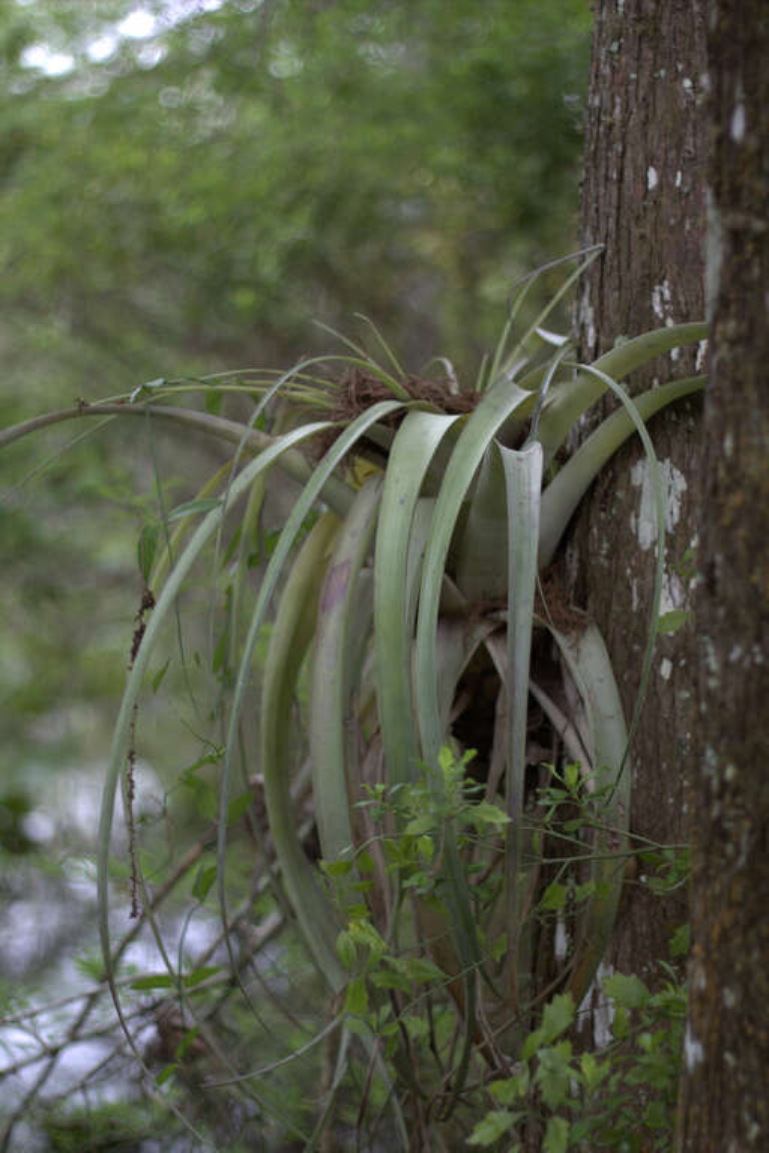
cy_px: 576
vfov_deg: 26.0
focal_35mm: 78
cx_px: 384
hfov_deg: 17.5
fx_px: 2499
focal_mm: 50
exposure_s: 1/100
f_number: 1.8
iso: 100
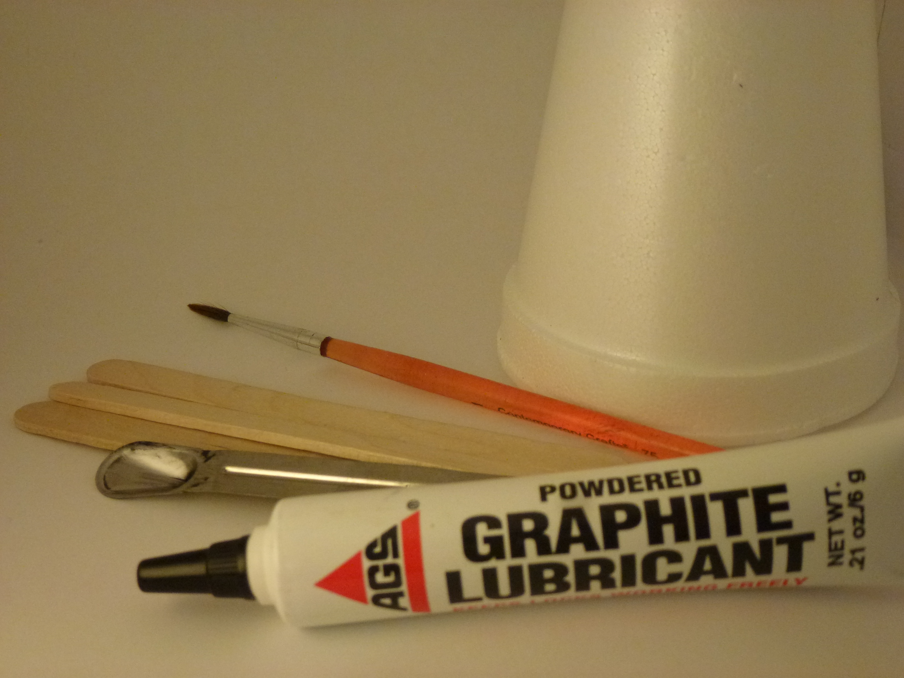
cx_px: 452
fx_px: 1280
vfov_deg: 29.7
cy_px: 339
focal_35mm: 49
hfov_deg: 38.9
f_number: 4.1
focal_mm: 8.7
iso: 320
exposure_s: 1/80
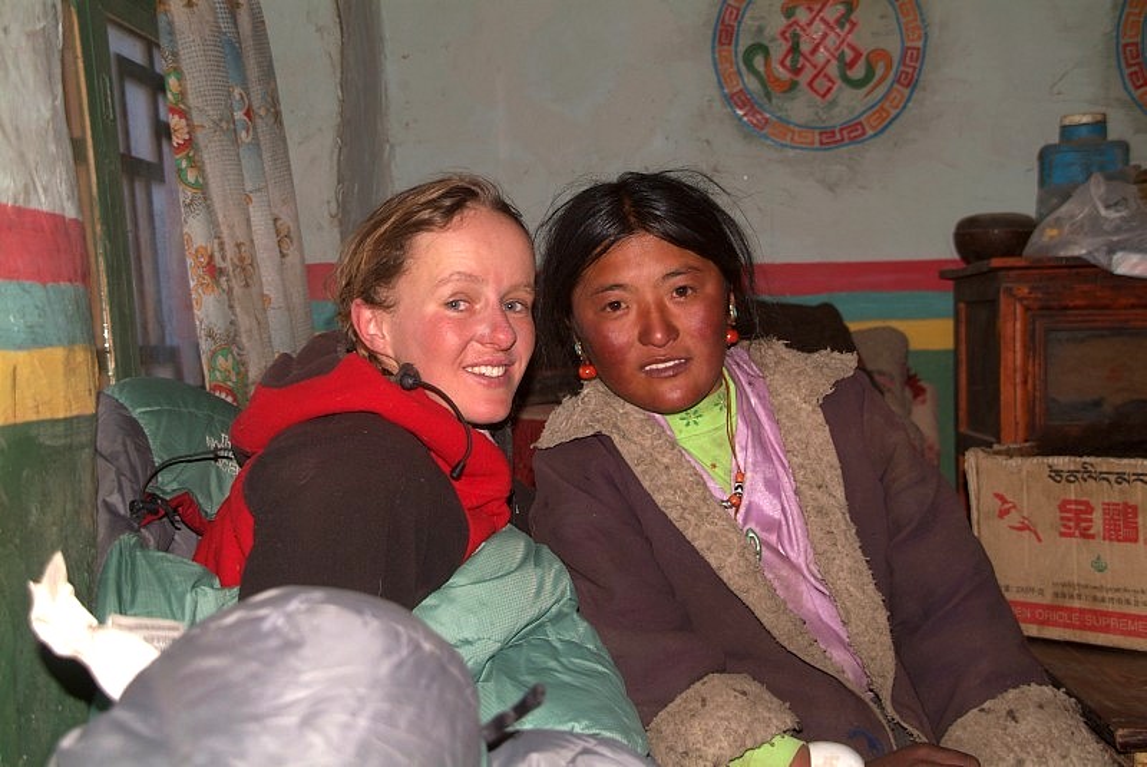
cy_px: 384
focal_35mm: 51
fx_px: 1626
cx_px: 574
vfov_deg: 26.5
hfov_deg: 38.8
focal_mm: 34
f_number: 4.5
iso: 100
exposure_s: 1/60
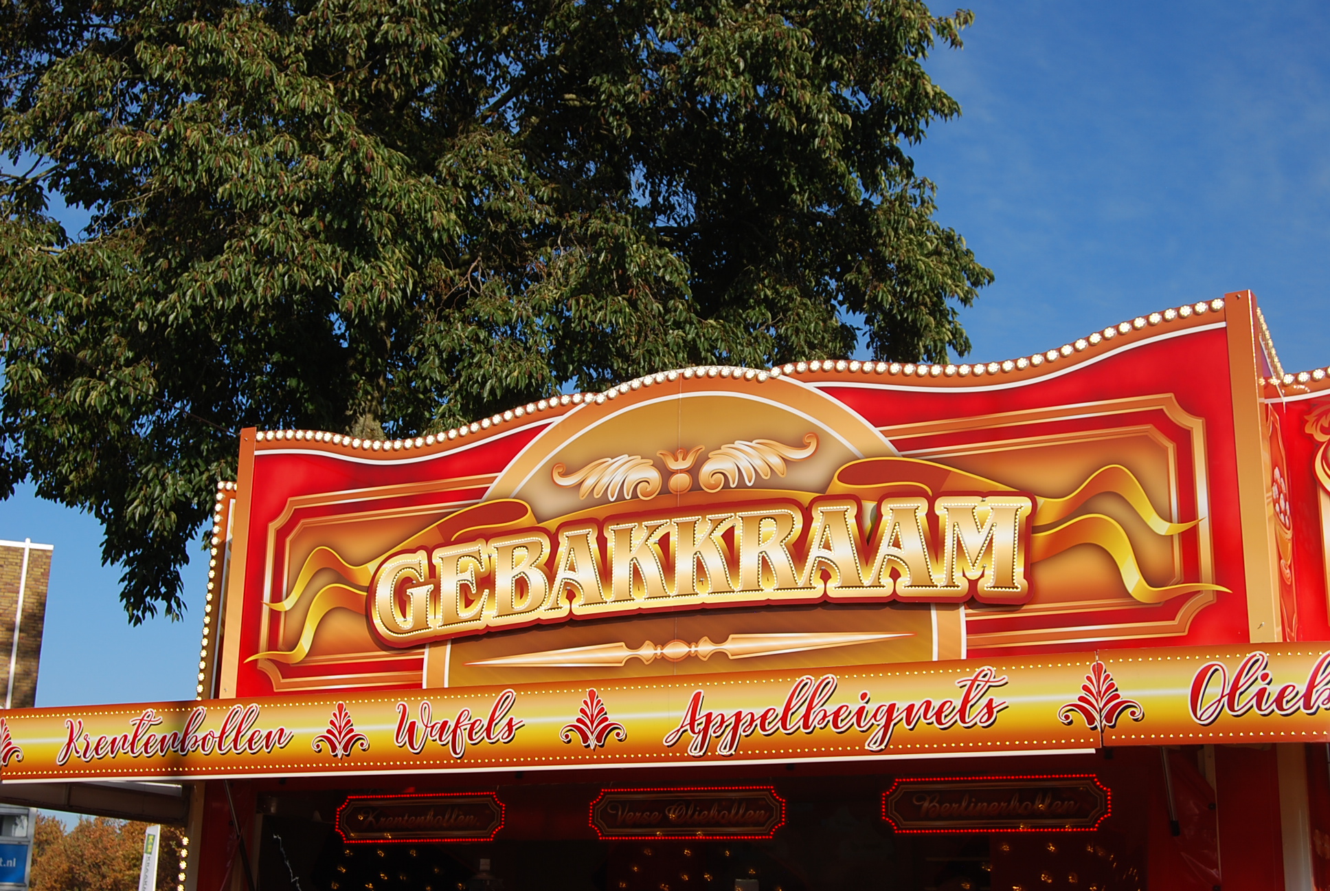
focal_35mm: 48
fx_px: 1775
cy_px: 446
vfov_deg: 28.2
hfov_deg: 41.1
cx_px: 665
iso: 100
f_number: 9
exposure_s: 1/320
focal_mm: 32
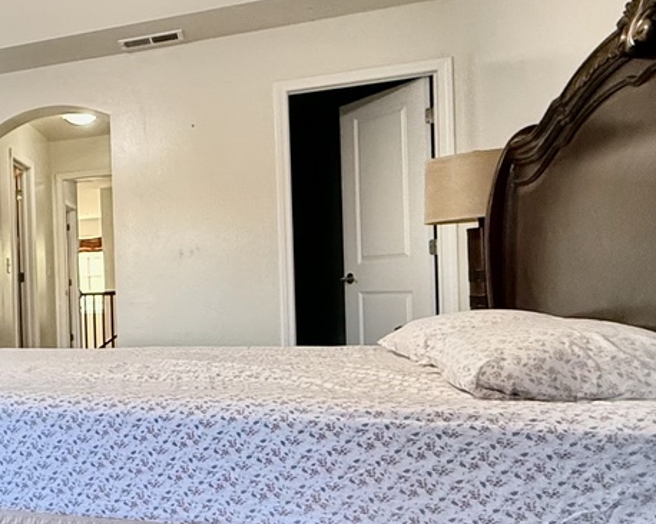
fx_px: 834
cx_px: -199
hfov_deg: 32.3
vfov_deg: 34.7
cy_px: 319
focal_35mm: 43
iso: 500
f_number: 2.2
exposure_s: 1/60
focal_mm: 2.22
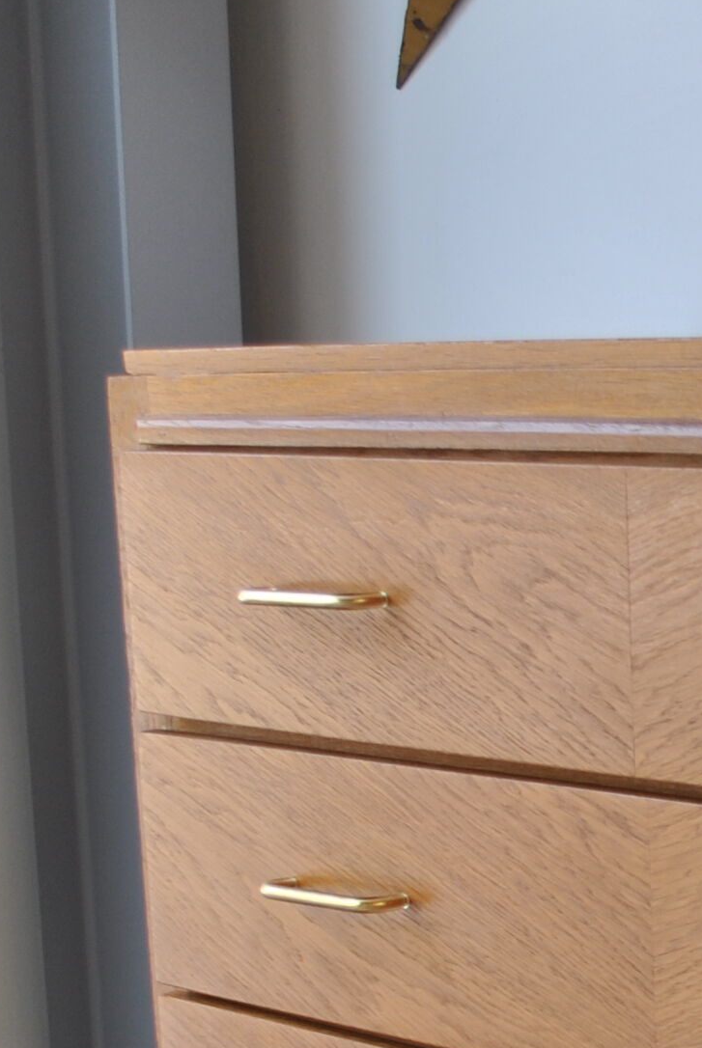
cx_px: 1006
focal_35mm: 107
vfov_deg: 18.4
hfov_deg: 12.3
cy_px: 1133
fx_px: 3121
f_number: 4
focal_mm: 20
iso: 100
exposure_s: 1/50
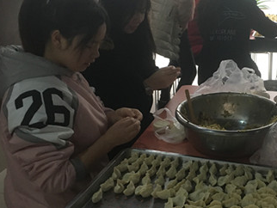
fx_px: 432
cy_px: 97
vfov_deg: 27.1
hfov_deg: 34.5
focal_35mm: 54
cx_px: 220
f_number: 2.2
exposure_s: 1/33
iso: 200
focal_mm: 4.15
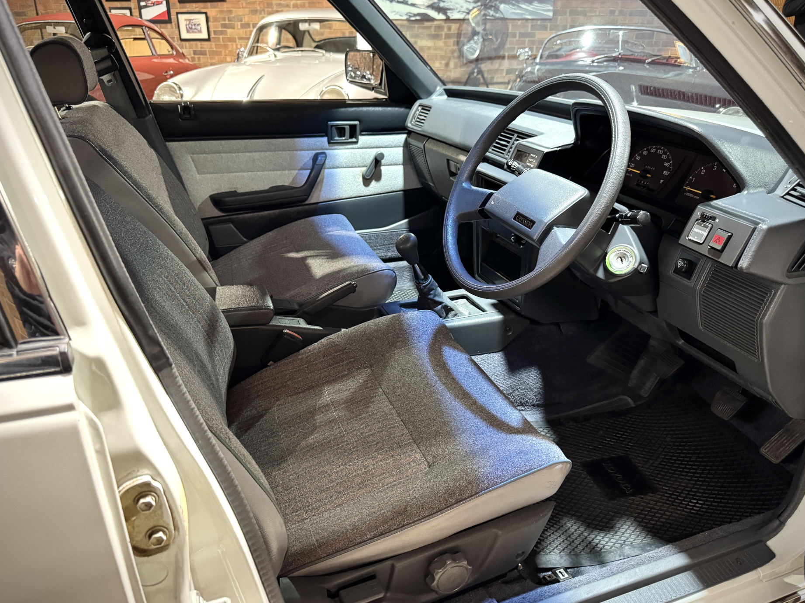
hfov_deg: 69.4
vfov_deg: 54.9
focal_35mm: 25
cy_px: 296
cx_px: 391
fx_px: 581
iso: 640
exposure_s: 1/33
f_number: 1.78
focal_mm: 6.76
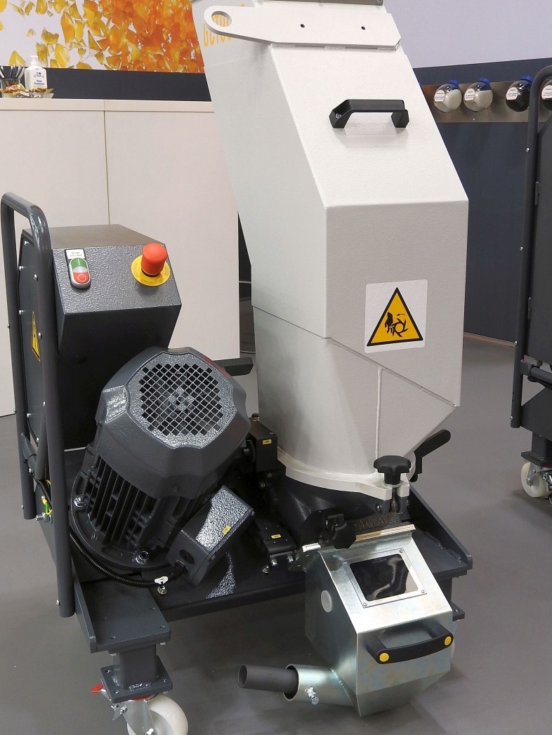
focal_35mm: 42
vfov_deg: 44.8
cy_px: 350
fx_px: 892
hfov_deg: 34.4
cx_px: 270
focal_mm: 5.9
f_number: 3.6
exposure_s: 1/50
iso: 100
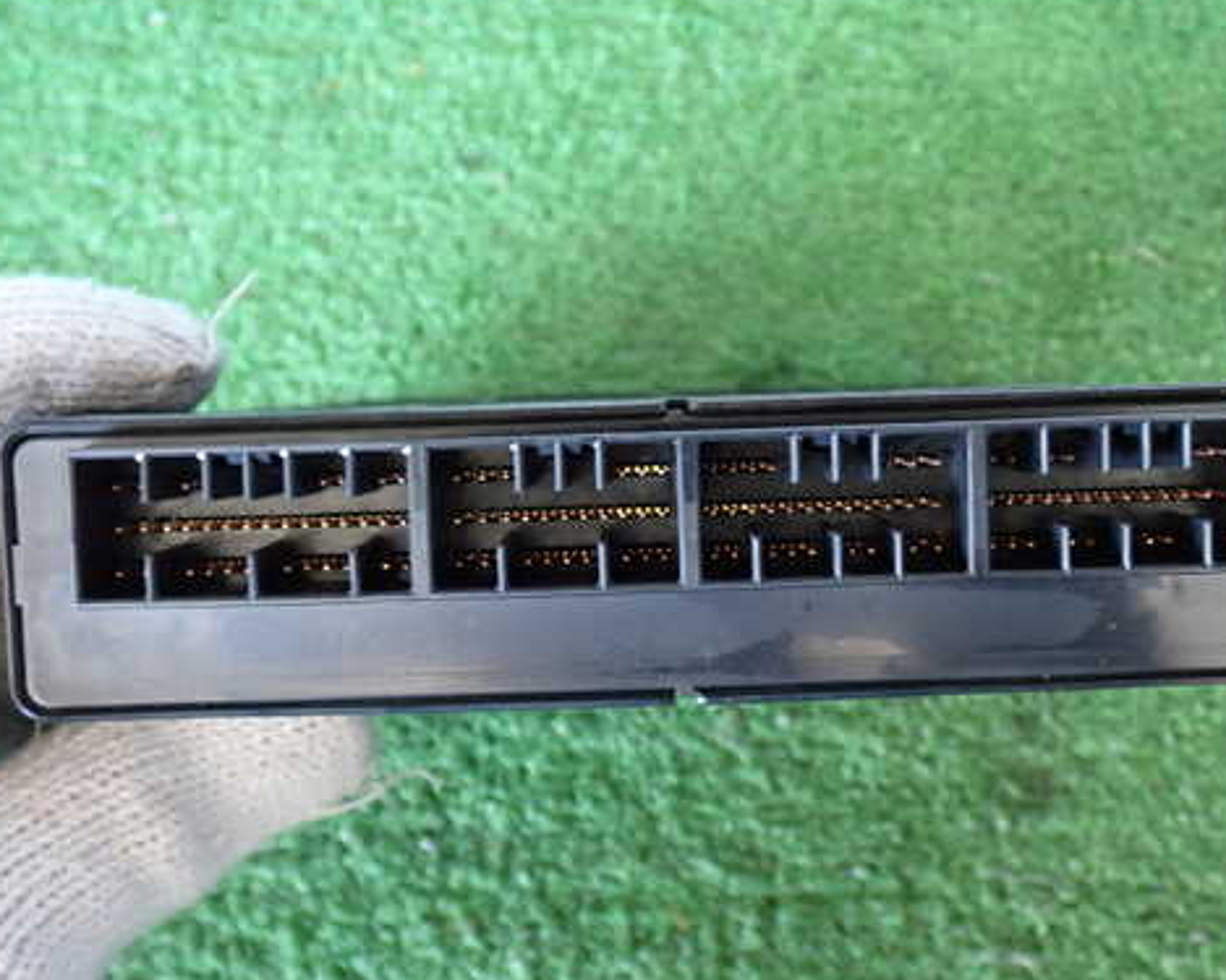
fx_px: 1632
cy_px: 510
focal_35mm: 45
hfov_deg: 41.1
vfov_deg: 33.4
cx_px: 667
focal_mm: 6.37
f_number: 2.5
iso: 500
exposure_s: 1/40
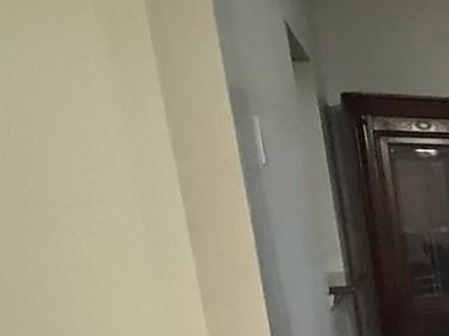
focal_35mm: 61
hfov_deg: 19.8
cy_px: 378
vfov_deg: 22.5
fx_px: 791
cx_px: 864
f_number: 2.2
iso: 1250
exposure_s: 1/40
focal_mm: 2.22
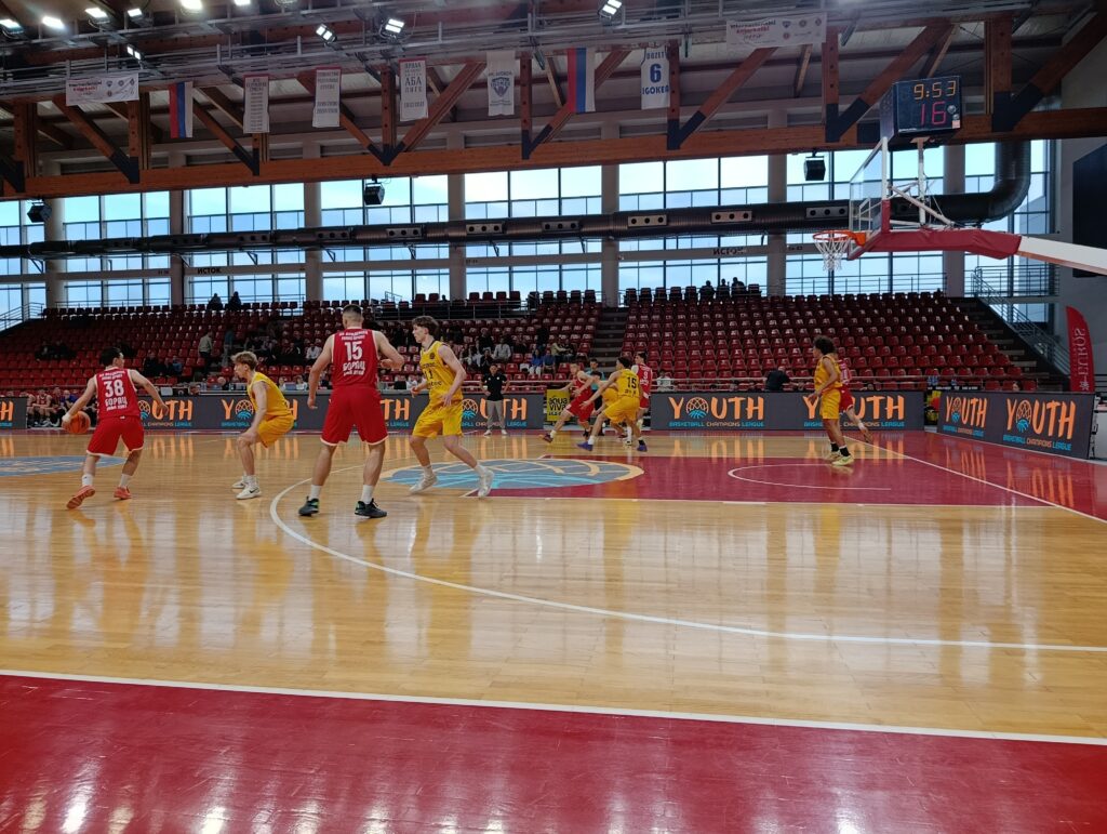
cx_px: 554
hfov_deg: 73.8
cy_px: 417
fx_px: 737
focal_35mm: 23
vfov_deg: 59.0
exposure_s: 1/100
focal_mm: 6.11
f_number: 1.65
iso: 90
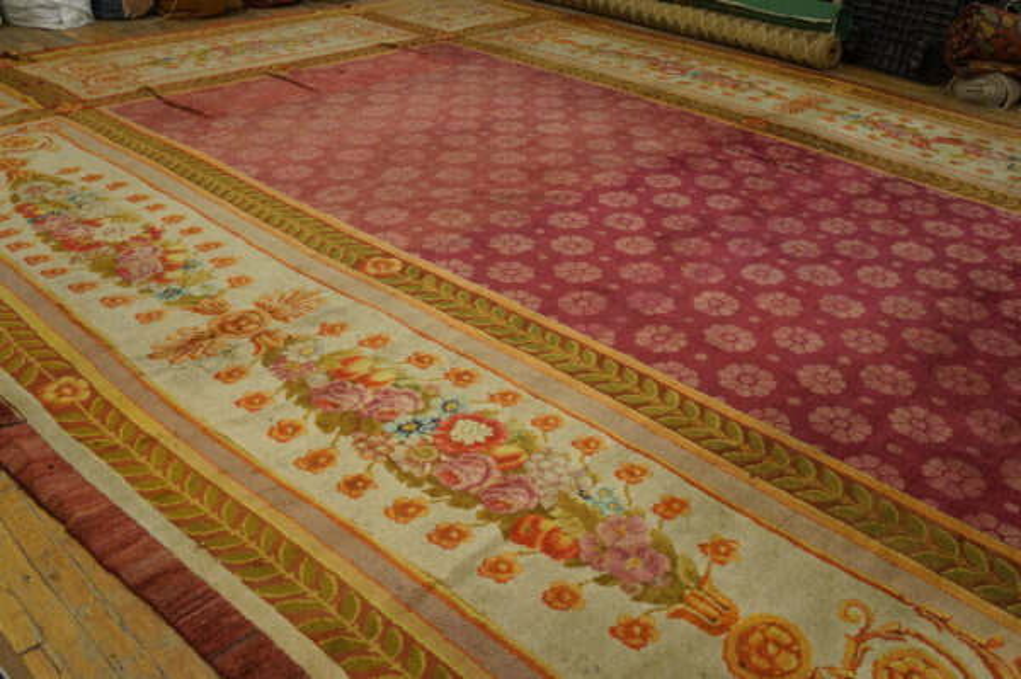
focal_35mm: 30
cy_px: 340
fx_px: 850
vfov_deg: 43.5
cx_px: 510
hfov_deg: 62.0
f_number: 4
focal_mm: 20
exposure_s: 1/160
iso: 2000
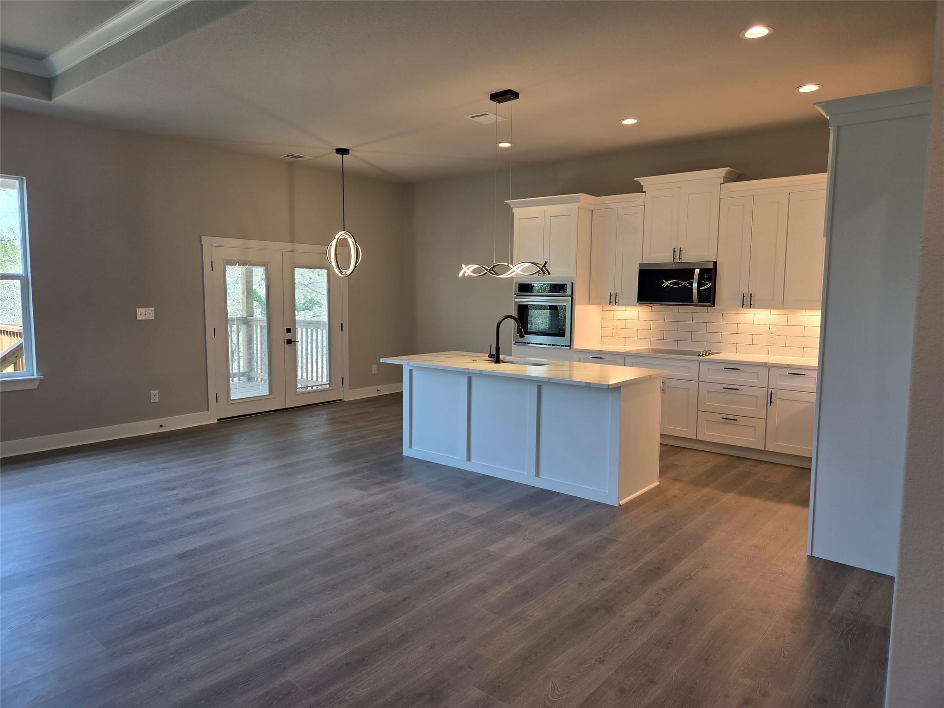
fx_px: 627
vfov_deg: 58.9
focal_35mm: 23
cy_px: 354
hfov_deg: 73.9
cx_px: 472
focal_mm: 5.4
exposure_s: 1/120
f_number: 1.8
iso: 64
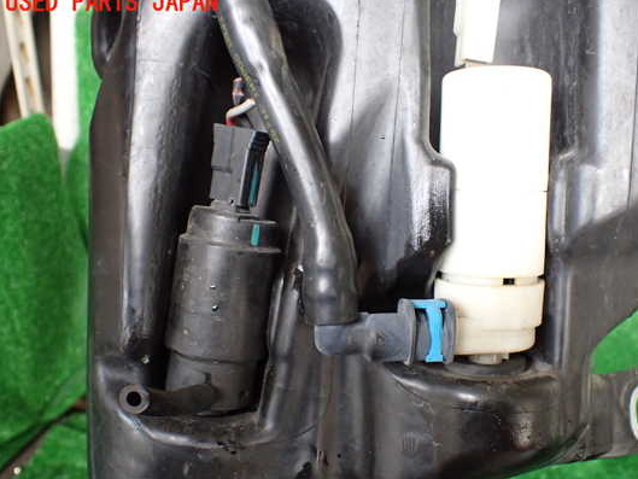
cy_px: 259
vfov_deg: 41.8
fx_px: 627
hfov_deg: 53.8
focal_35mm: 34
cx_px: 361
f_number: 2.3
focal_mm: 5.4
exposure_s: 1/125
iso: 500
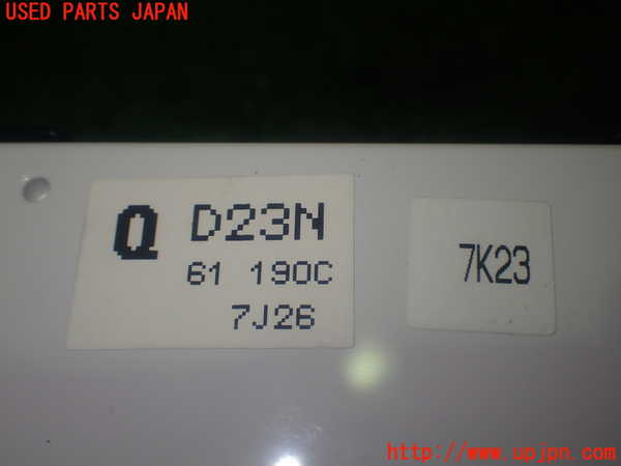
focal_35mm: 44
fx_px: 789
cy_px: 233
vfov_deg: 32.9
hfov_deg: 42.9
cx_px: 310
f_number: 2.9
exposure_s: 1/125
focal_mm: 7.84
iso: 100
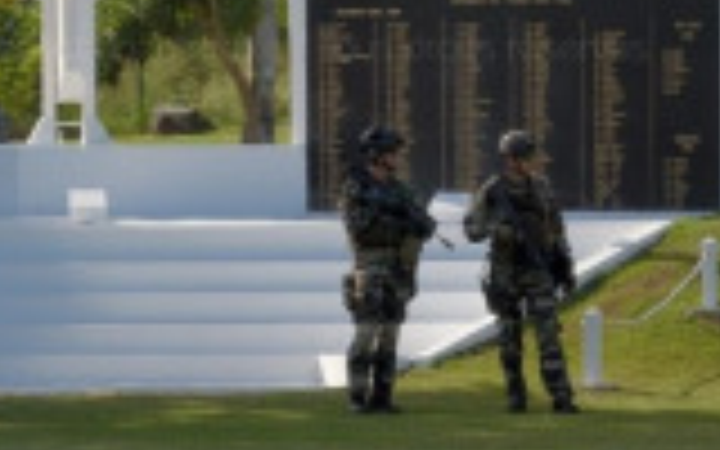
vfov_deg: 2.8
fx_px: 9183
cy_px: -630
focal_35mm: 468
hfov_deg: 4.5
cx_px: 151
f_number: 8
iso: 100
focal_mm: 82
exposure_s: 1/250
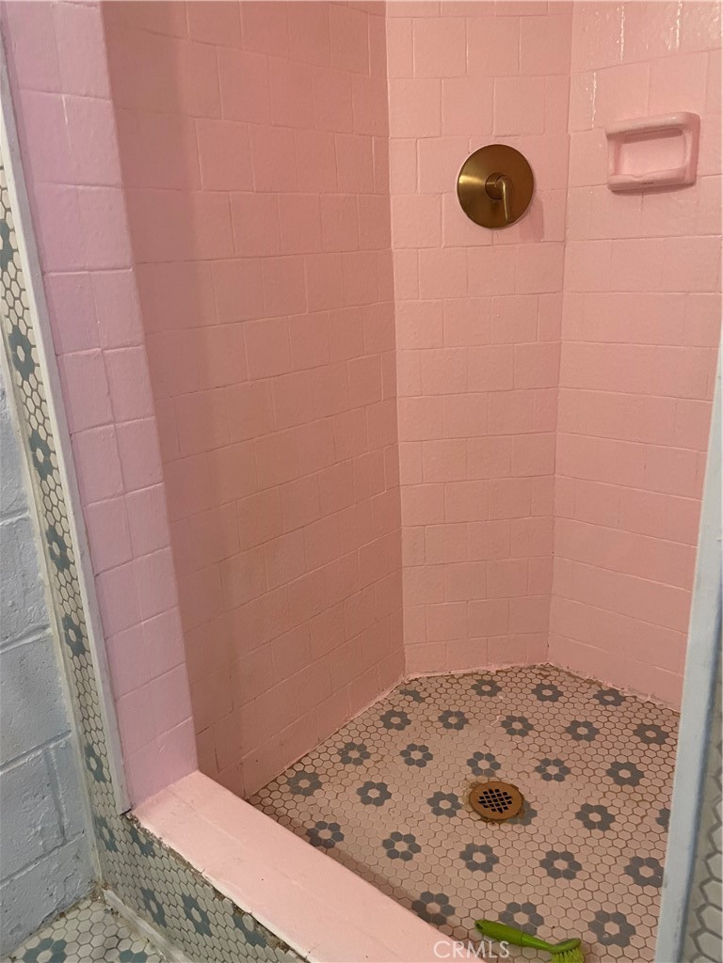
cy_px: 482
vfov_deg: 67.3
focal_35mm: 26
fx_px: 724
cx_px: 362
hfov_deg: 53.1
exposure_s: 1/60
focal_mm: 4.2
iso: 125
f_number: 1.6
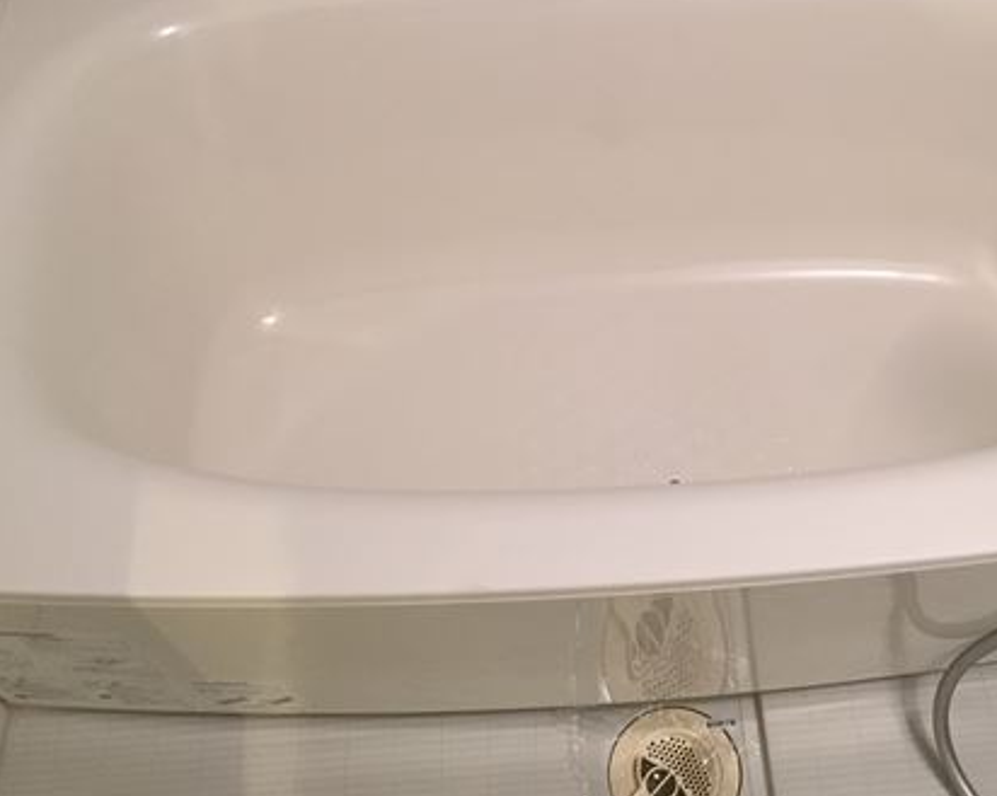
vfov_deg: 33.9
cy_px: 293
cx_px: 653
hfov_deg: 41.6
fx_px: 1297
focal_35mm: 44
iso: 160
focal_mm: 4.15
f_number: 2.2
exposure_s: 1/33
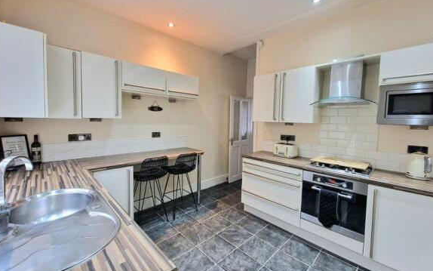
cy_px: 131
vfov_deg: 78.6
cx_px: 215
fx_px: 165
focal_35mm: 14
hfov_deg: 105.3
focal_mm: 2.2
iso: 320
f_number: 2.2
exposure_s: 1/50
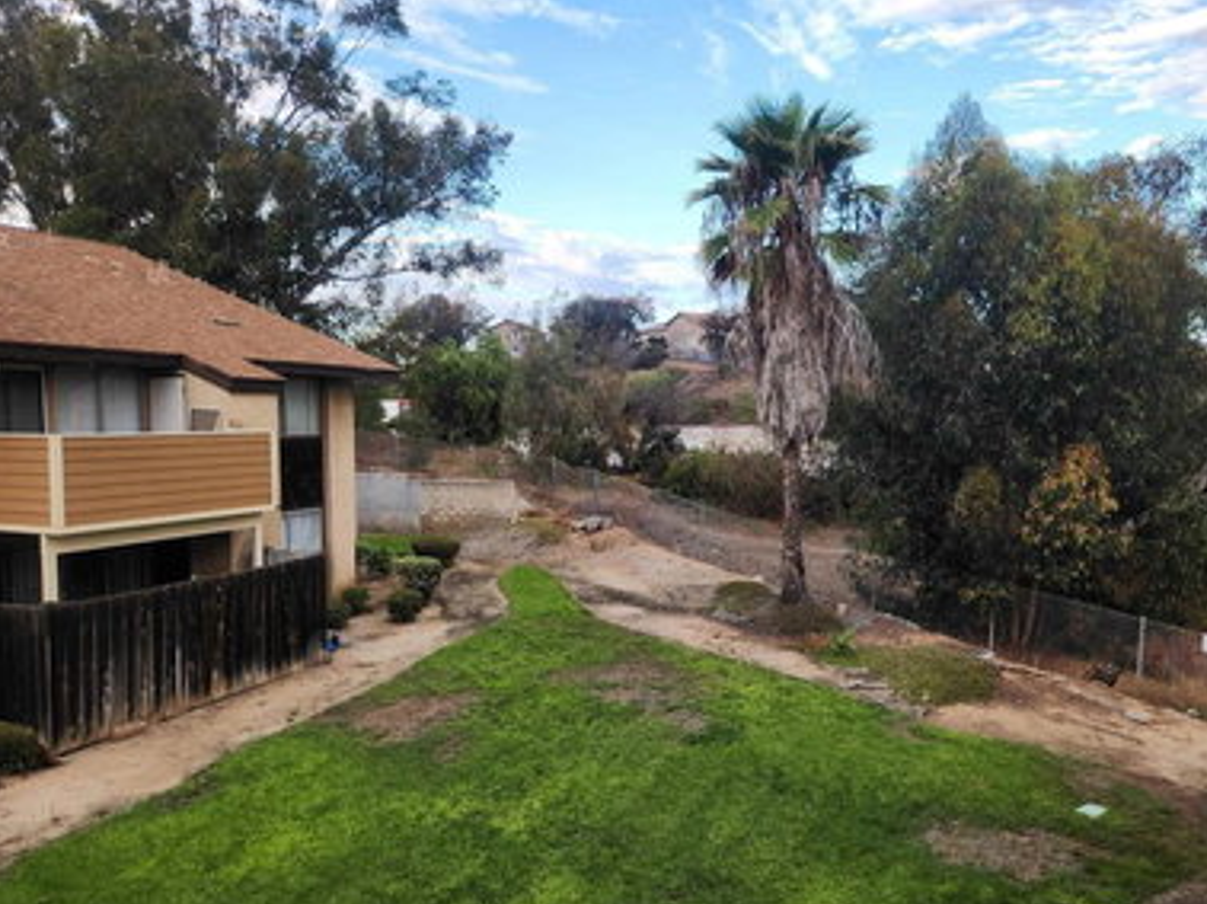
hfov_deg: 67.1
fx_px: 906
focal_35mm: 26
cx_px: 669
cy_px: 482
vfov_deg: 53.0
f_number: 1.8
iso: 32
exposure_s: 1/180
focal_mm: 5.4
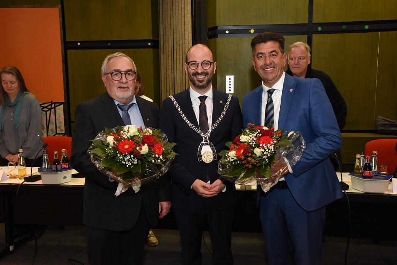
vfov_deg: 36.9
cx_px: 198
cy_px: 131
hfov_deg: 53.1
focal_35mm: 36
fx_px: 397
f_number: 10
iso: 3200
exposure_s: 1/60
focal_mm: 35
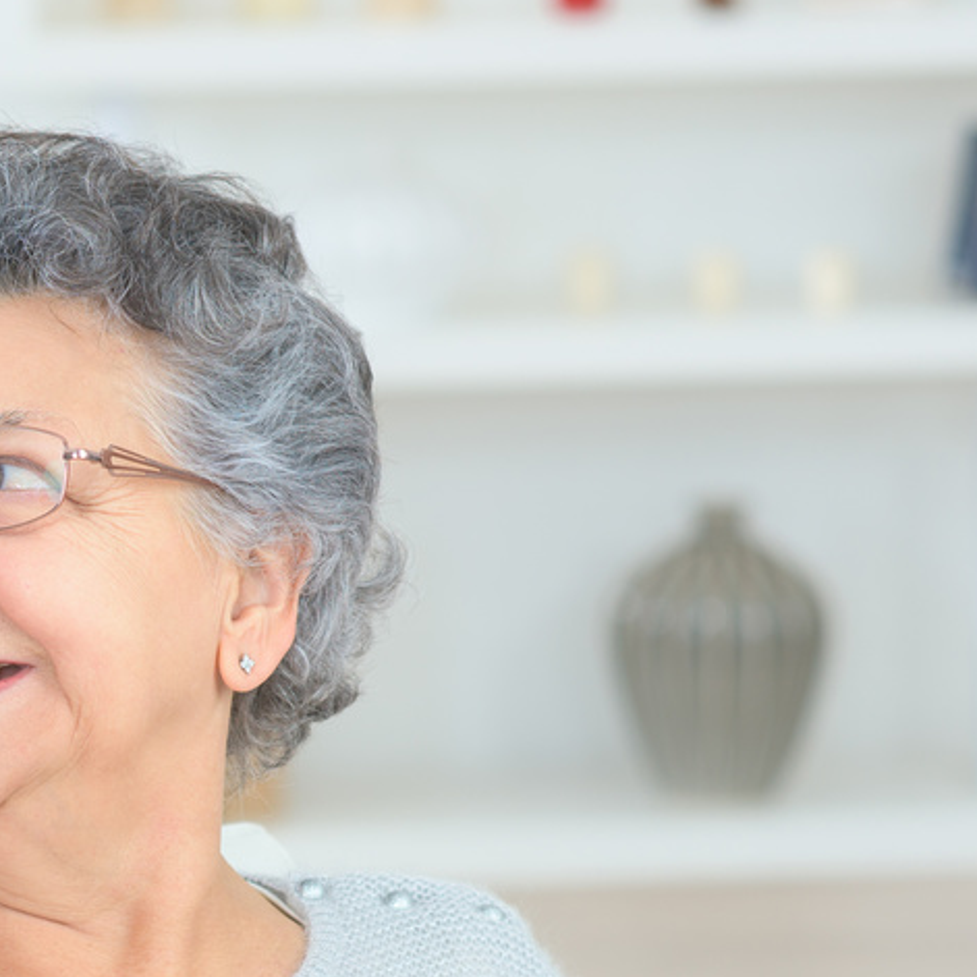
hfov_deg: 6.7
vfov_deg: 6.8
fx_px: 8270
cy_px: 807
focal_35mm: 259
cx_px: -362
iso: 100
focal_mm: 85
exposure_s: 1/125
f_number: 4
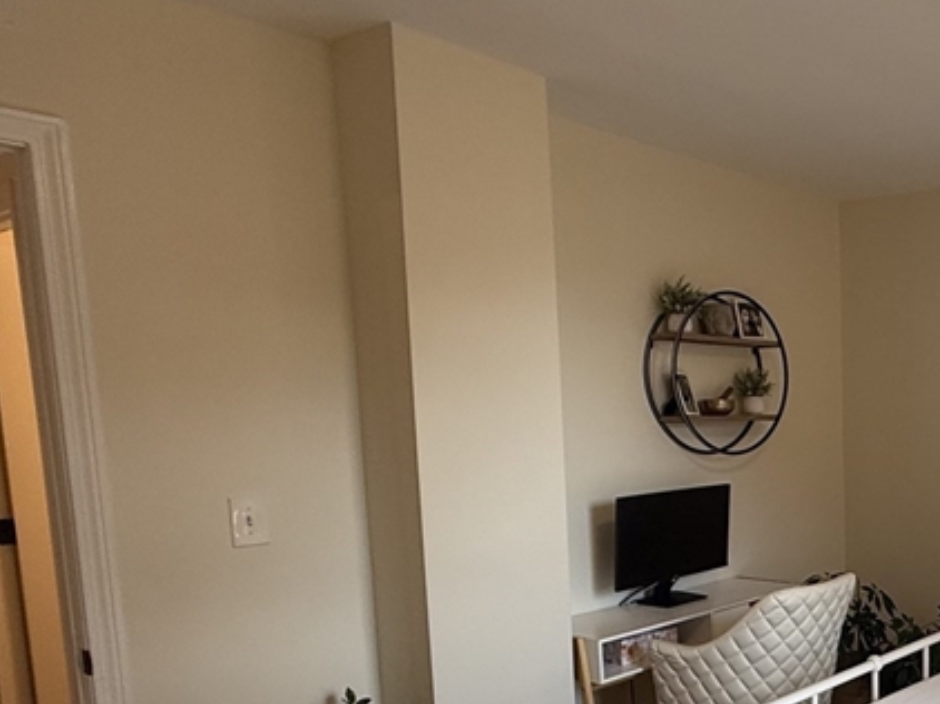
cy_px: 510
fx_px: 923
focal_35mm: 34
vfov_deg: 40.8
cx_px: 933
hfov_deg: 45.7
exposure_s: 1/120
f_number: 2.2
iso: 160
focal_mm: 2.22
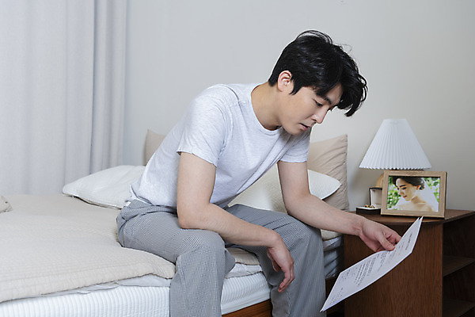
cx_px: 238
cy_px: 158
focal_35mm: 44
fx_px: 581
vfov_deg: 30.5
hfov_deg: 44.5
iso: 250
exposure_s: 1/125
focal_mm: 44
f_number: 5
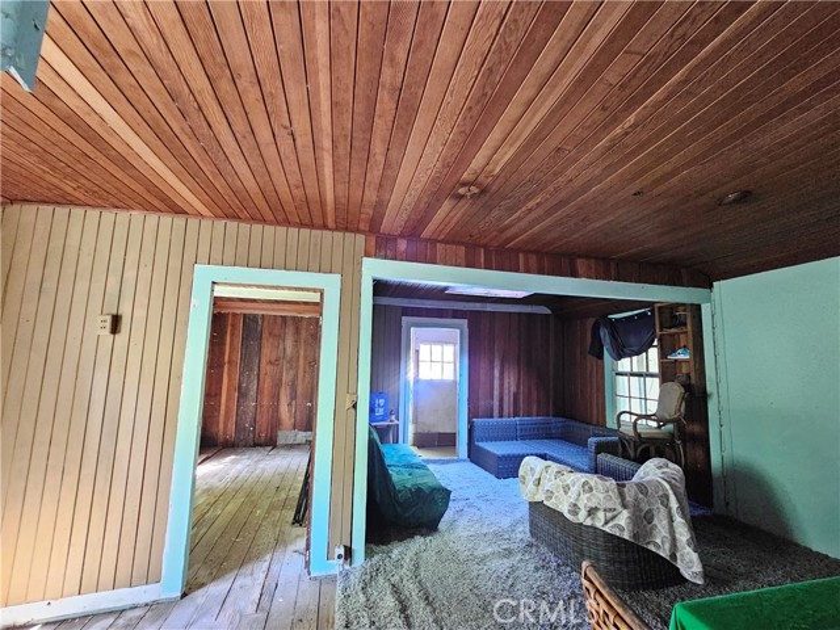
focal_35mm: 13
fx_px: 315
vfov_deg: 89.9
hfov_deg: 106.2
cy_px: 315
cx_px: 420
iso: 1600
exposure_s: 1/24
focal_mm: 2.2
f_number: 2.2
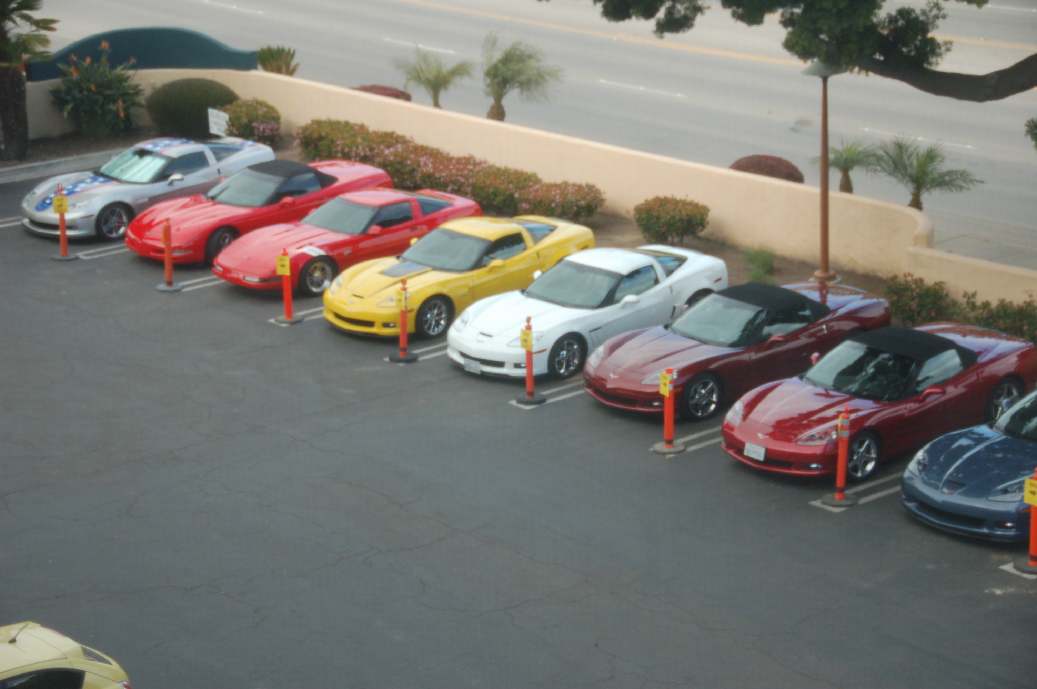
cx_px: 518
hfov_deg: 24.2
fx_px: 2417
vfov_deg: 16.2
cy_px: 344
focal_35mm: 84
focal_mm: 56
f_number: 5
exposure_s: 1/320
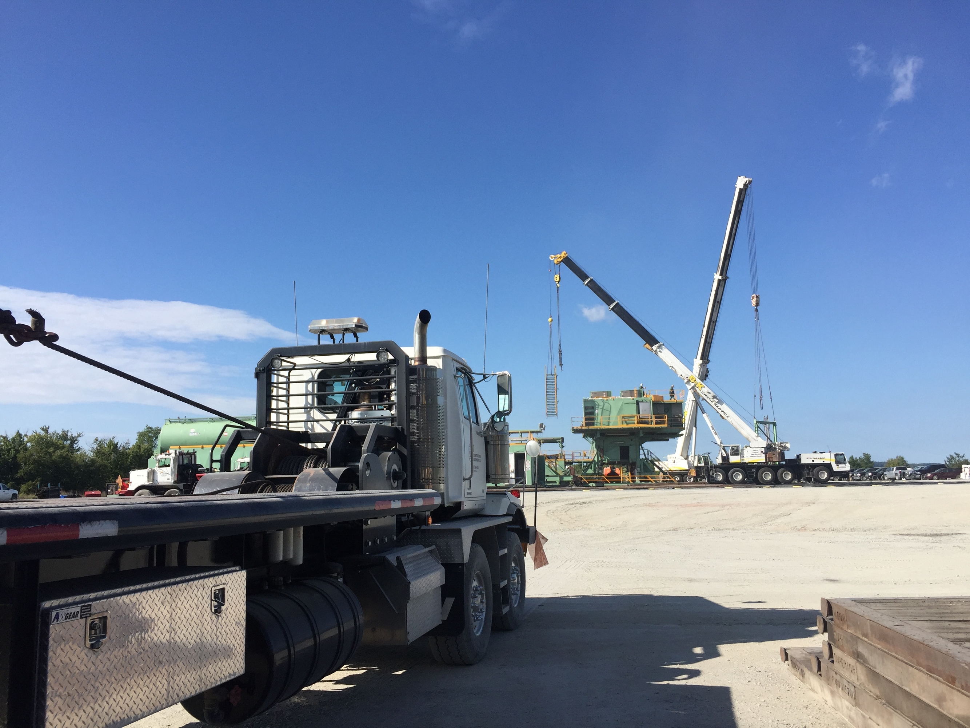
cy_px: 364
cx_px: 485
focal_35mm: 29
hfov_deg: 61.7
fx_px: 813
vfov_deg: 48.2
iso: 32
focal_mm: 4.15
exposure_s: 1/2326
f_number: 2.2
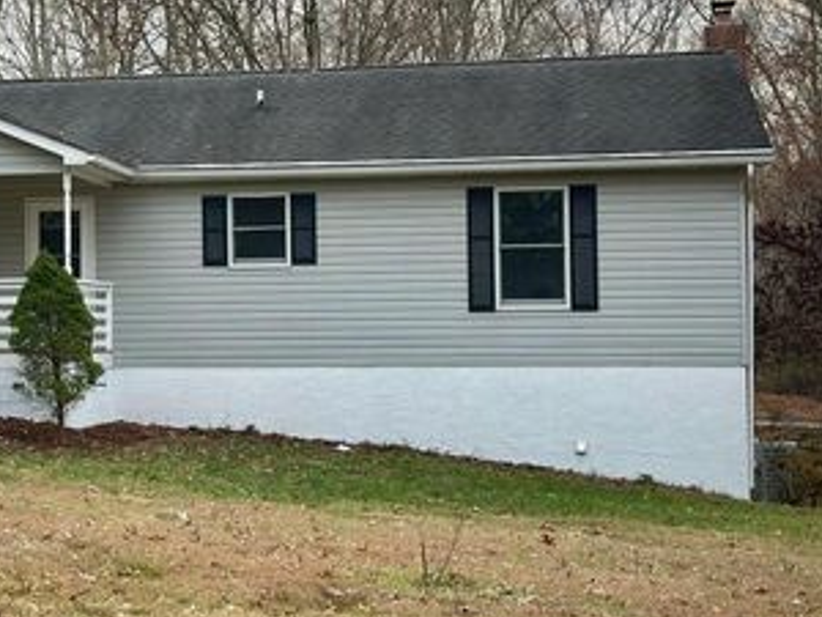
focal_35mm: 80
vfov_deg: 18.4
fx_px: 1900
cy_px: 245
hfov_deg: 24.1
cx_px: 173
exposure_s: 1/254
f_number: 1.78
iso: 80
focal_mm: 6.86
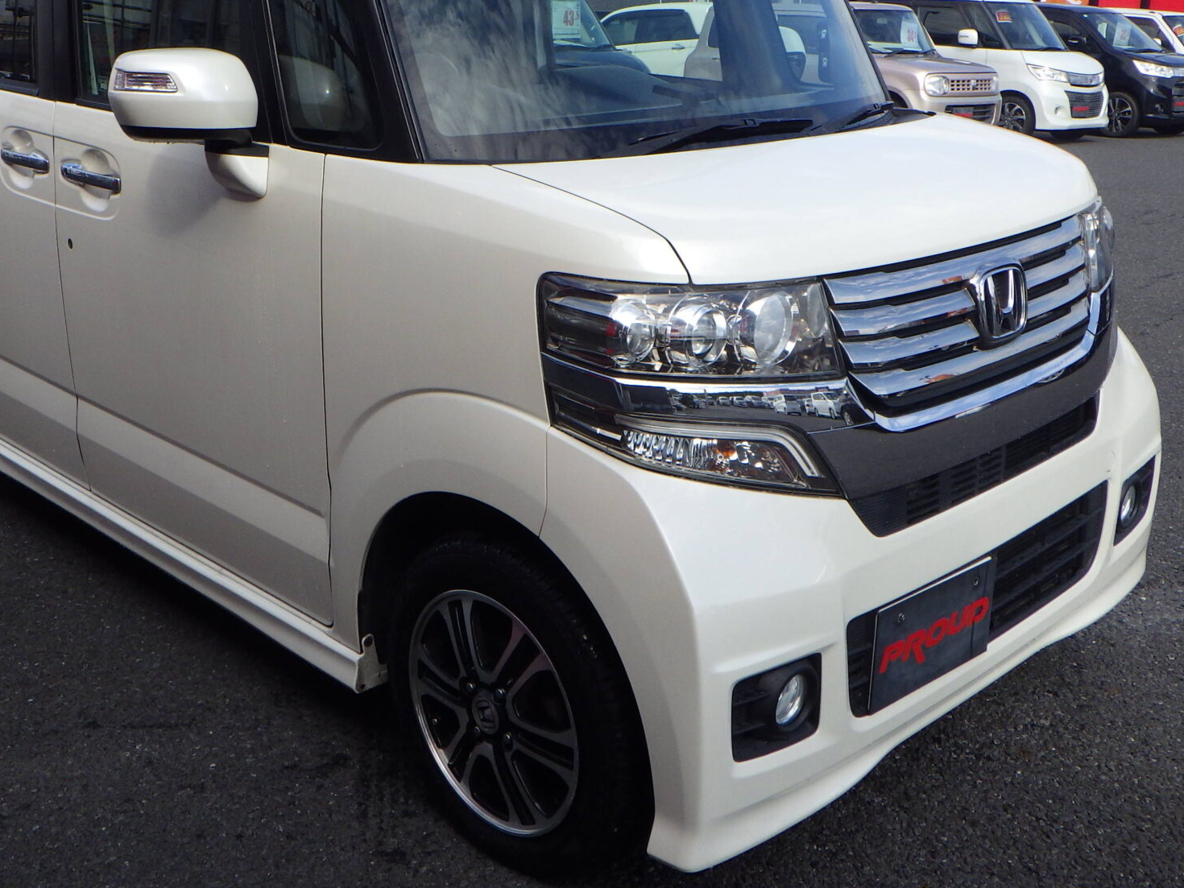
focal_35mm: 39
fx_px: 1334
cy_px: 346
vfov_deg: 36.7
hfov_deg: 47.7
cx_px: 506
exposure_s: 1/640
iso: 125
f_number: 4.2
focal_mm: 5
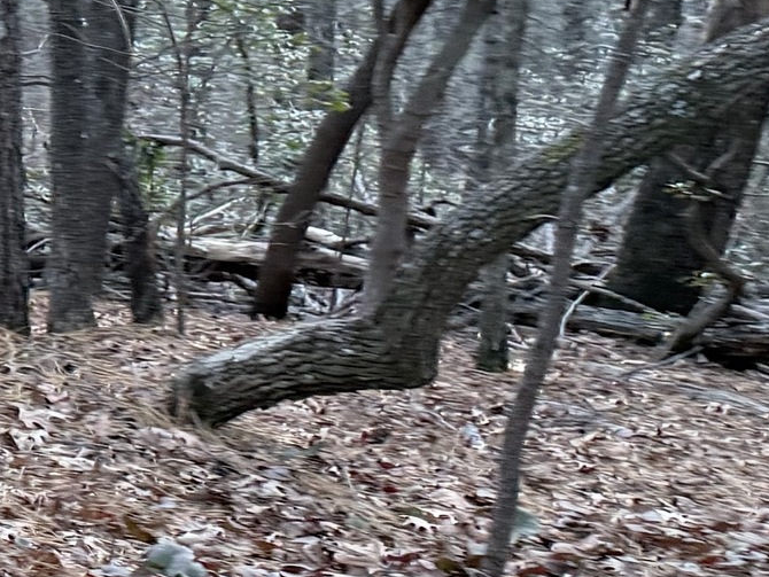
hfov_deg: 15.9
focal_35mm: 110
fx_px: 2445
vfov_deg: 13.2
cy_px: -36
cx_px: -487
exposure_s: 1/128
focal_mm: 6.76
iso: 200
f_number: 1.78
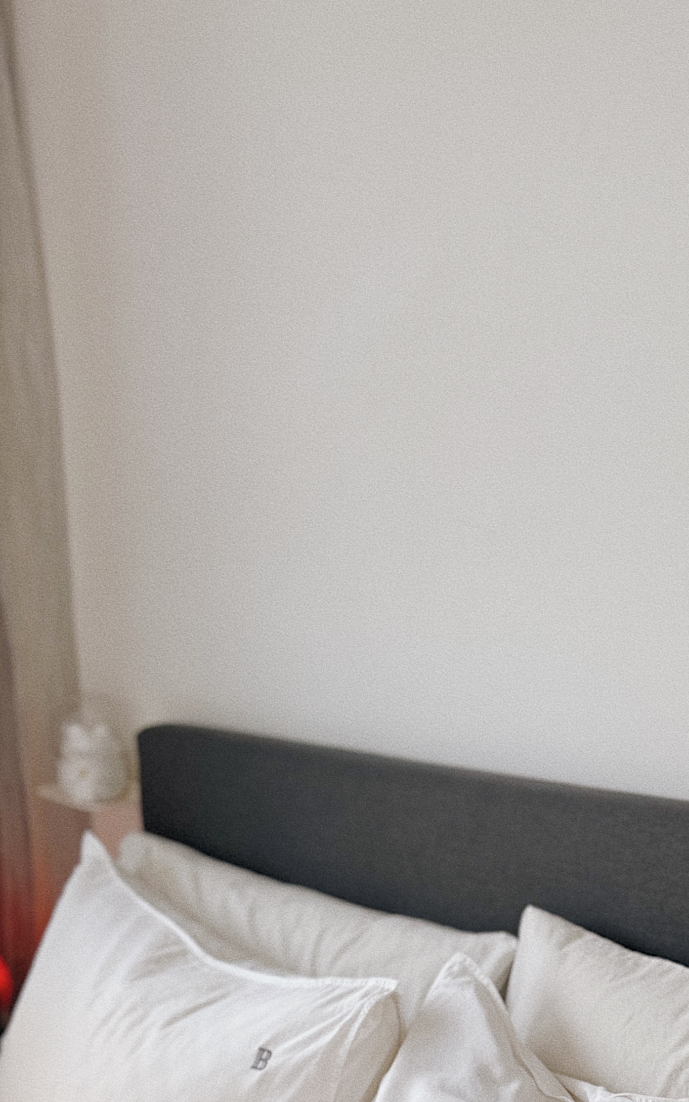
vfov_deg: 41.0
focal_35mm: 46
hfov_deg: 27.5
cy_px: 936
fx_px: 1382
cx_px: 543
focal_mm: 6.86
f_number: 1.78
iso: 64
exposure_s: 1/116
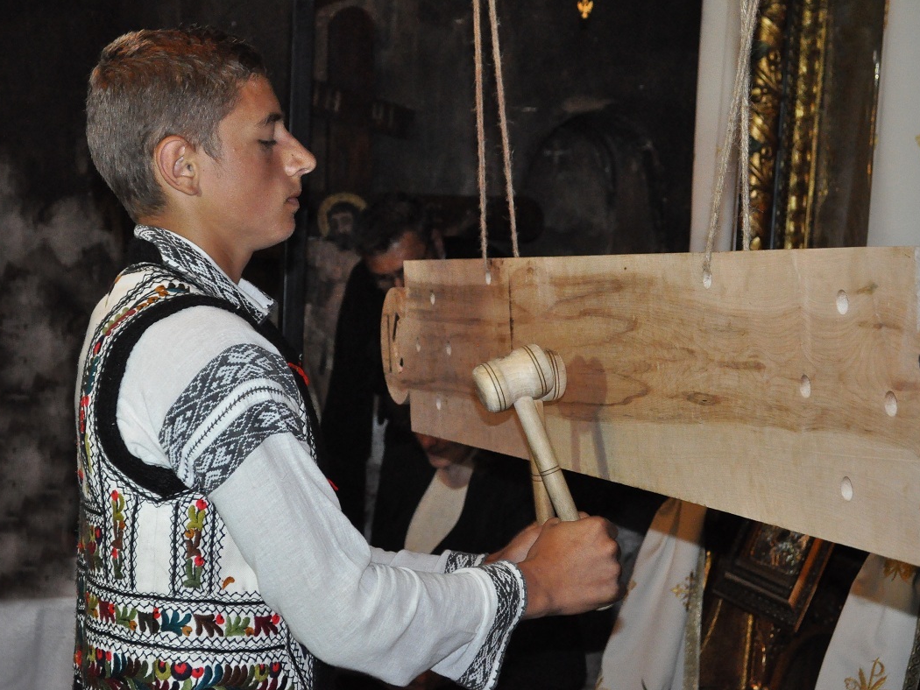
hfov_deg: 24.7
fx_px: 2100
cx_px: 402
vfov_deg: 18.7
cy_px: 345
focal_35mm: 79
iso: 3200
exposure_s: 1/125
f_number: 5.3
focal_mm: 48
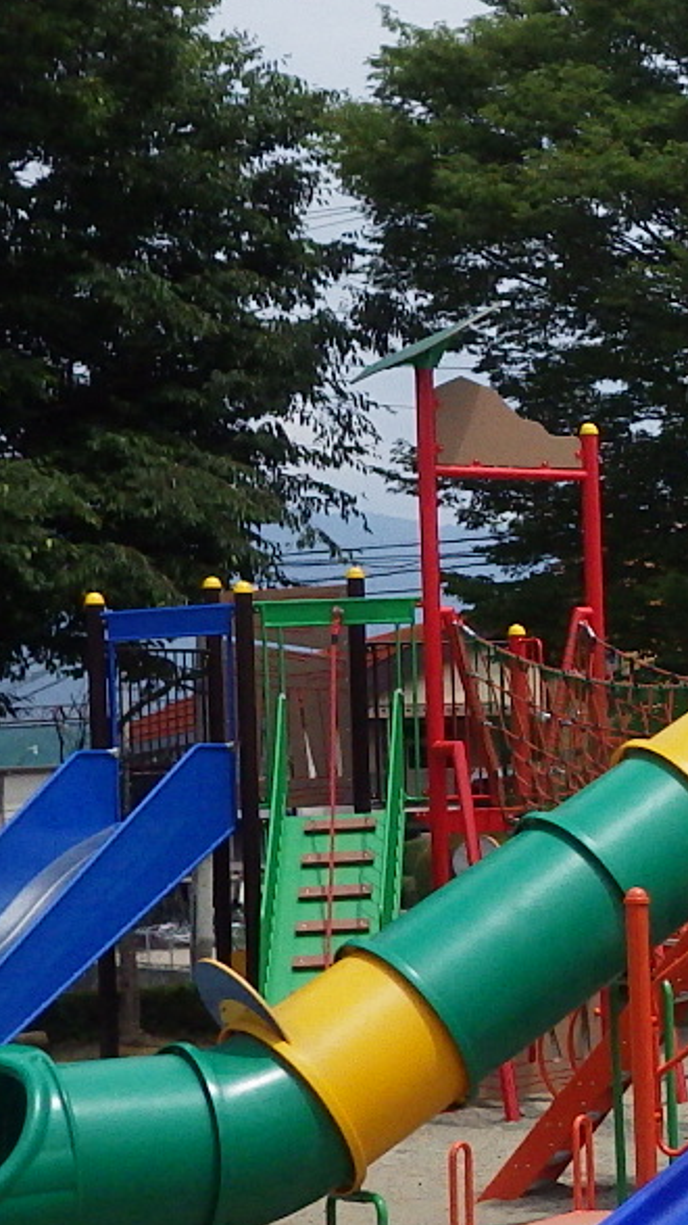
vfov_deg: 22.4
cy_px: 720
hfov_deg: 11.6
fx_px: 3082
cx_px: 1299
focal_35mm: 95
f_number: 7.9
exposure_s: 1/500
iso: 250
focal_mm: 4.5
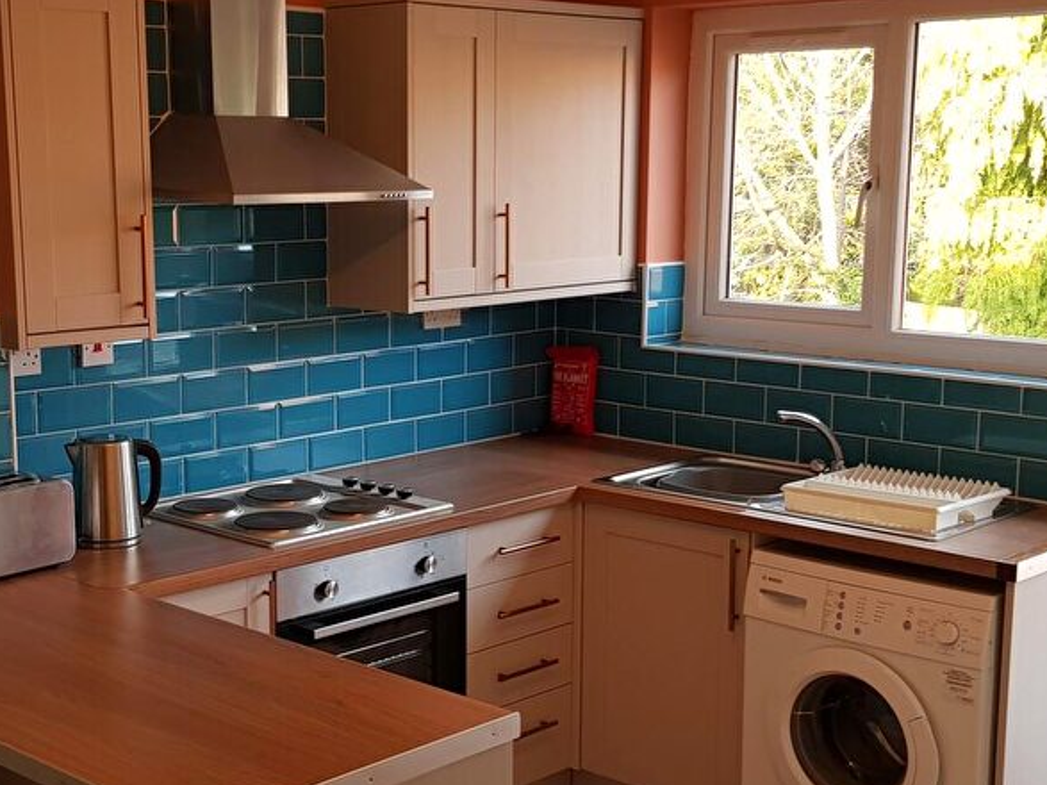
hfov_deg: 58.1
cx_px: 442
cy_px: 436
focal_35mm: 31
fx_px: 937
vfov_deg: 45.4
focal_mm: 4.2
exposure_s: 1/100
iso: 80
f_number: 1.7
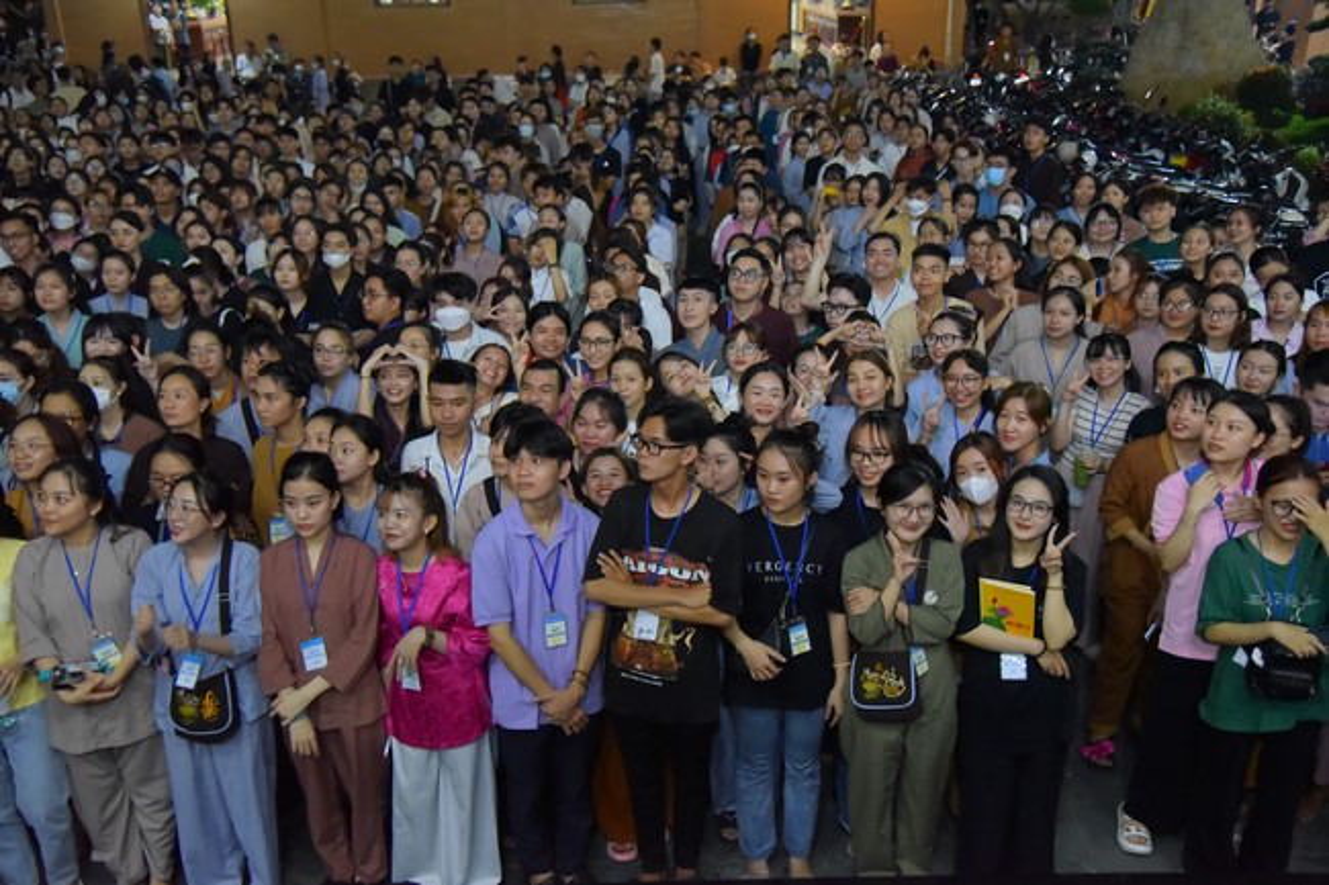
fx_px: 1402
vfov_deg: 35.0
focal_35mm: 38
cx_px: 664
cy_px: 442
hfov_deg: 50.7
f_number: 4.5
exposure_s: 1/100
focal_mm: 38
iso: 5000
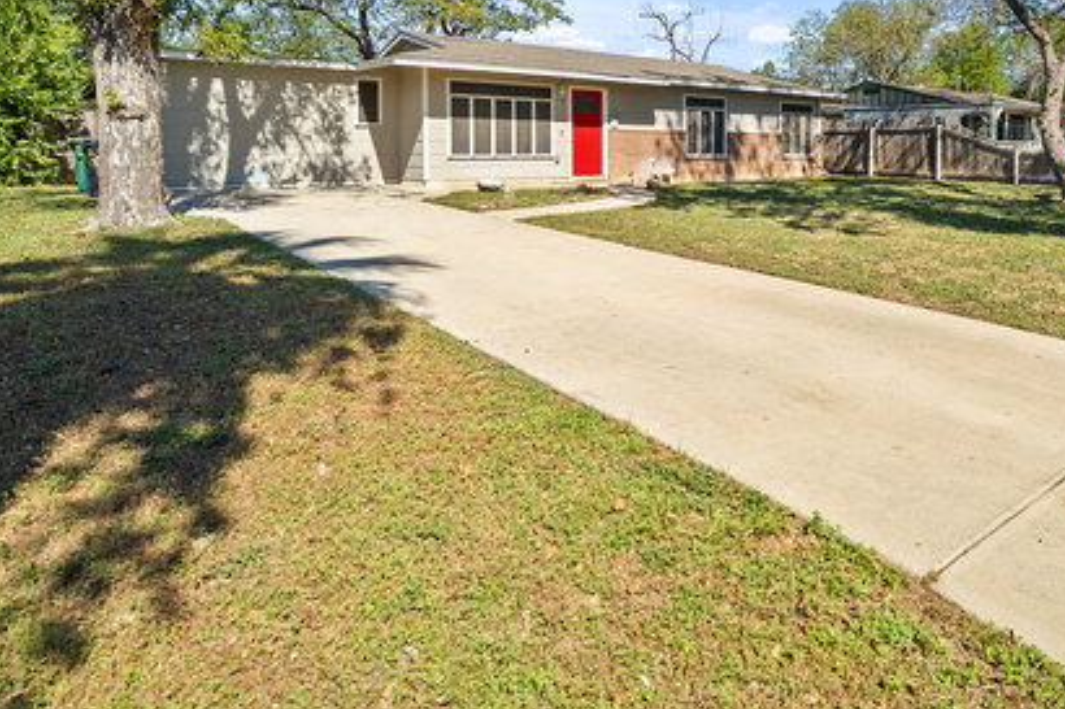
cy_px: 165
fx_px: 739
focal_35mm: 25
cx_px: 725
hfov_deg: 69.1
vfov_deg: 48.9
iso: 1600
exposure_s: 1/1600
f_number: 4
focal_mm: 16
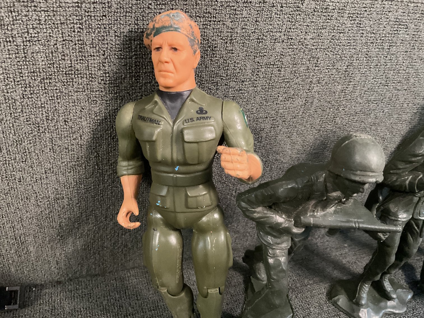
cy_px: 159
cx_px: 212
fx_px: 355
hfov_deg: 61.7
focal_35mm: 29
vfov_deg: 48.2
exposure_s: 1/40
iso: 250
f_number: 1.8
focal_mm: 3
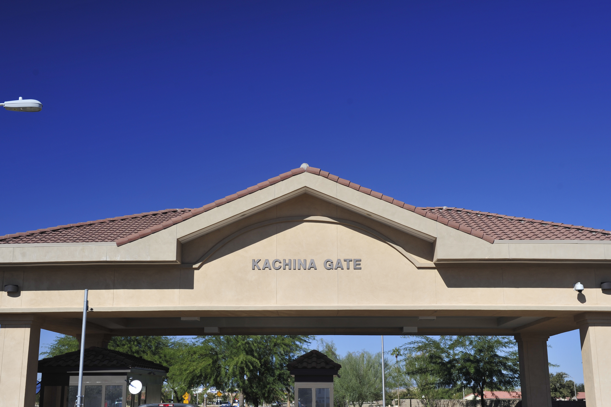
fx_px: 712
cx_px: 306
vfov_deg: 31.9
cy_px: 204
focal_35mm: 42
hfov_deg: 46.4
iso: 160
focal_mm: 42
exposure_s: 1/250
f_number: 8
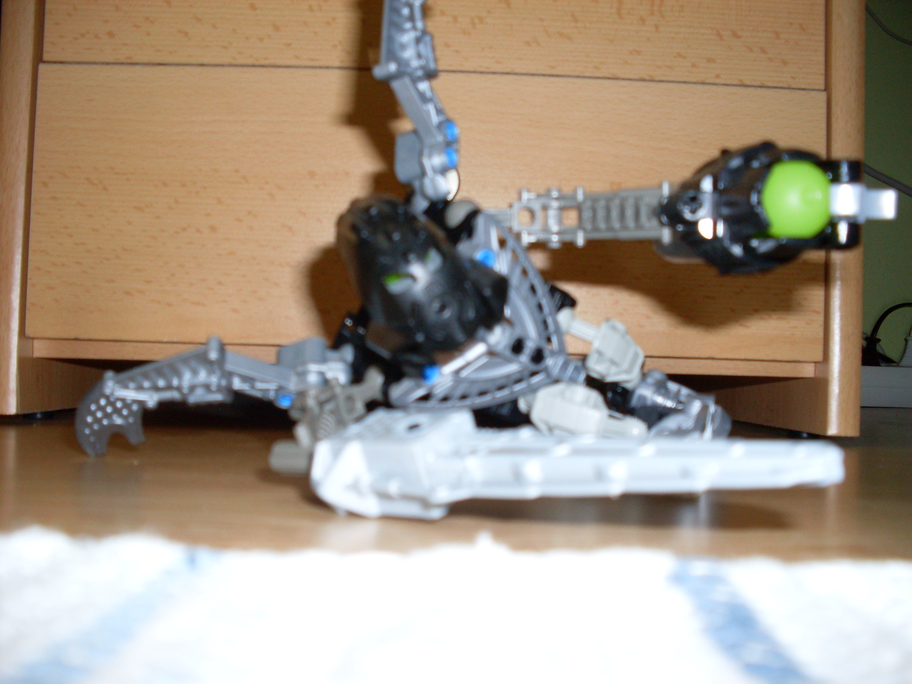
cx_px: 456
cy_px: 342
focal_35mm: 38
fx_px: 1001
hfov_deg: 49.0
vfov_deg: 37.7
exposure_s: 1/45
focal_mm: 6.3
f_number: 2.8
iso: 100
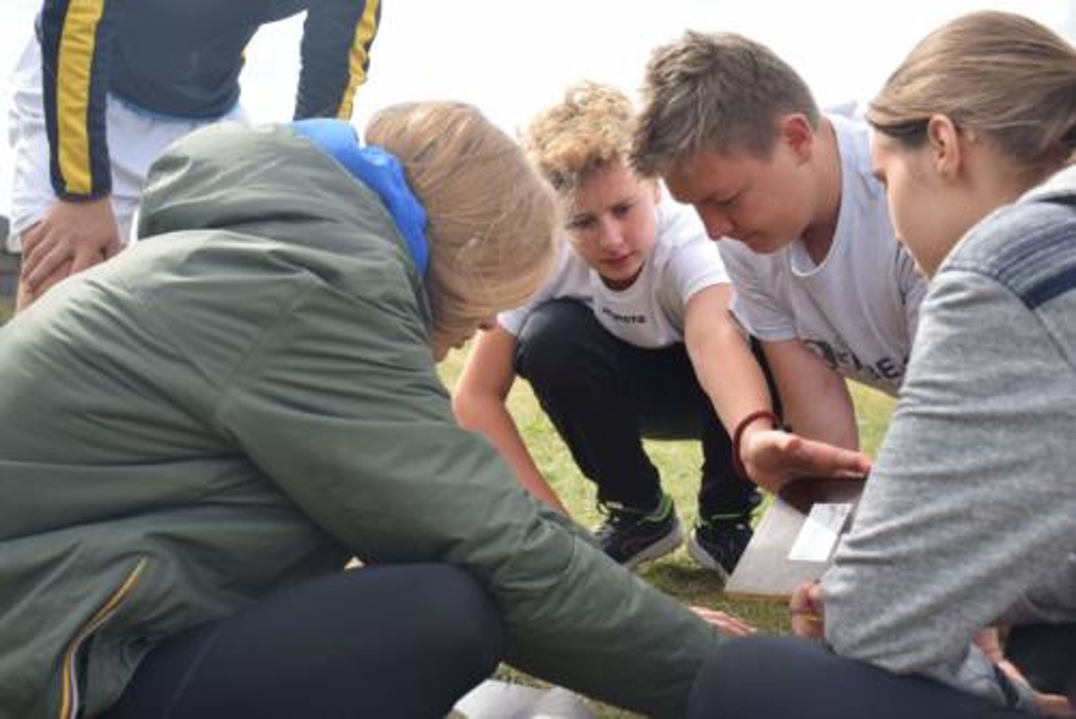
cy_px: 360
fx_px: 1346
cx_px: 538
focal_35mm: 45
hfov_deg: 43.6
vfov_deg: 29.9
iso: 400
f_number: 4.5
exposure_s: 1/1250
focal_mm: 30
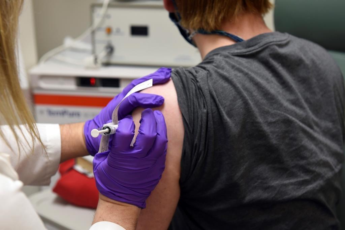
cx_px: 172
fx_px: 633
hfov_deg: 30.5
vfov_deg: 20.6
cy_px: 115
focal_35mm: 66
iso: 1600
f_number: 6.3
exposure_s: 1/60
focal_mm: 66
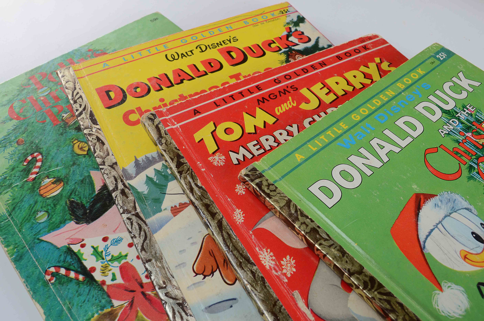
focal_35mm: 33
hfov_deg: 57.3
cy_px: 160
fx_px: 443
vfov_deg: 39.8
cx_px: 242
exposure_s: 1/80
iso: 100
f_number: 11
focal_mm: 22
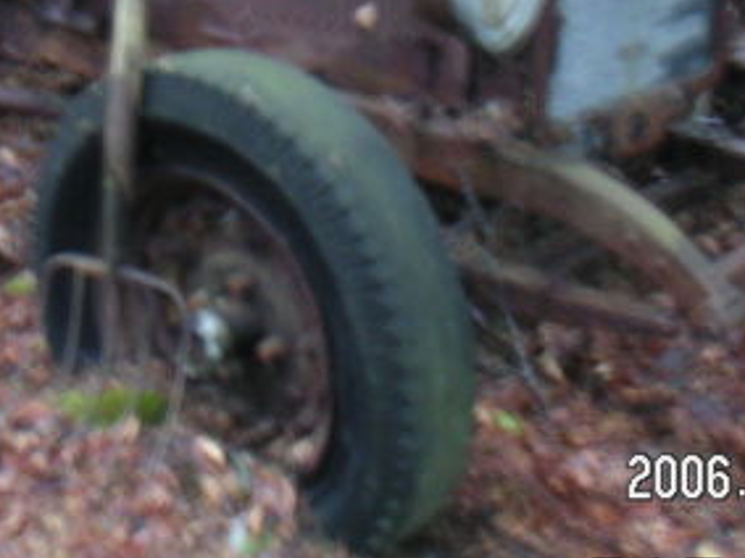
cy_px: -32
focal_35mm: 86
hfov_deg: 22.6
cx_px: 187
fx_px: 1850
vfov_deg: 16.7
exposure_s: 1/1.6
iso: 100
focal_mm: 6
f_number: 2.8
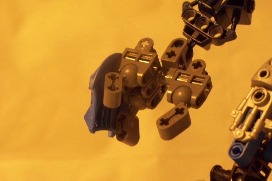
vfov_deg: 12.7
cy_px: 86
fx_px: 816
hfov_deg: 18.9
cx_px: 136
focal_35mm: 108
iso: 400
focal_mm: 22.05
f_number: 3.8
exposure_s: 1/30
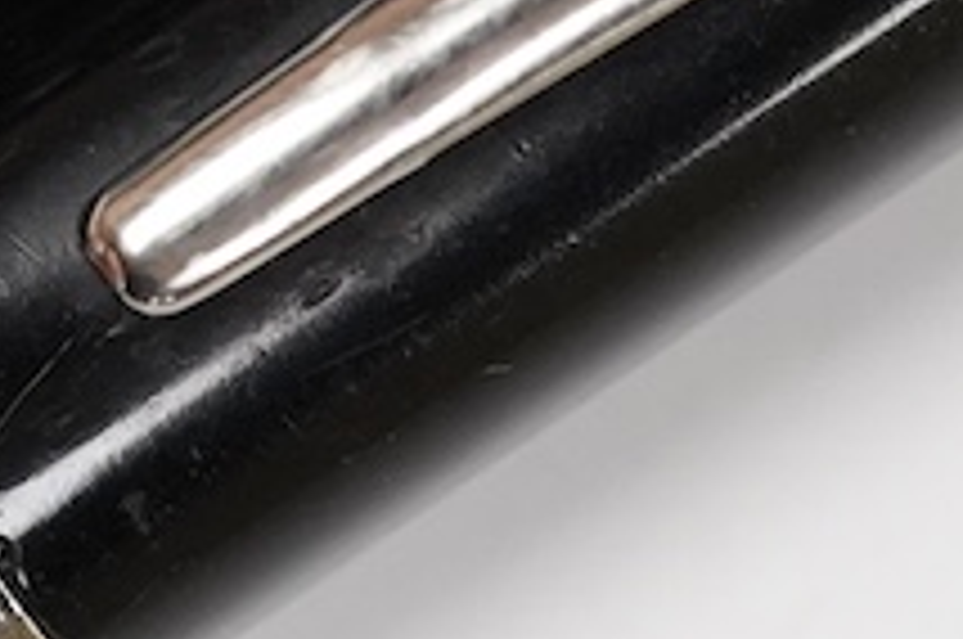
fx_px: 6330
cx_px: 272
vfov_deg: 5.7
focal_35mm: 237
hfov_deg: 8.7
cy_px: -369
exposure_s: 1/200
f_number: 9
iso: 2500
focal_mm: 30
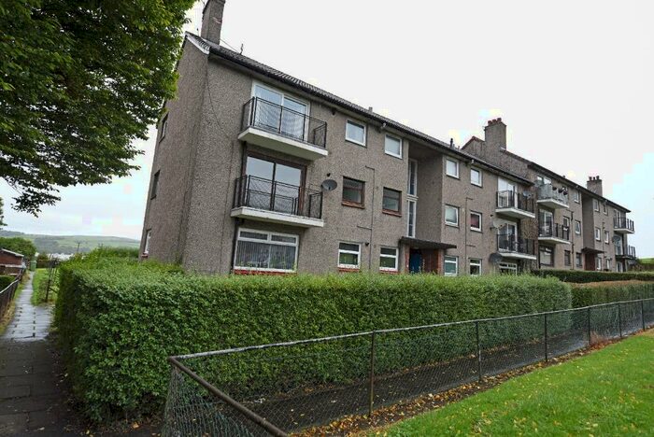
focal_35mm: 19
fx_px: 345
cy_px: 218
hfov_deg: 86.9
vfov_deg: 64.7
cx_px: 327
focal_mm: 19
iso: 100
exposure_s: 1/200
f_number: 3.5
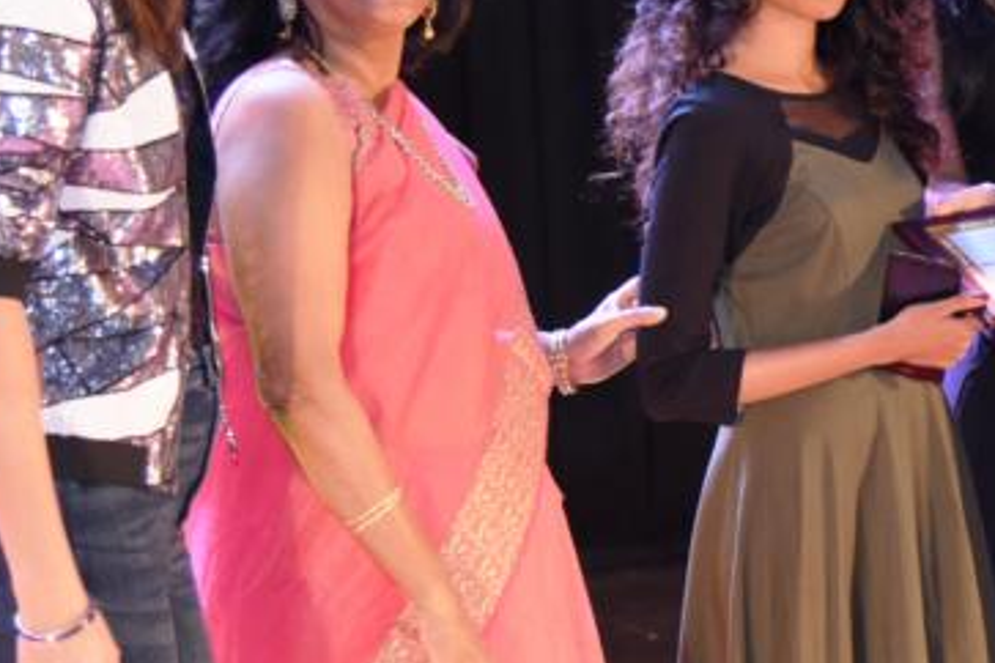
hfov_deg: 13.2
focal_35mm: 152
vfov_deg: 9.0
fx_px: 4201
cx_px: 1118
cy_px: 248
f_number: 4
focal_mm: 46
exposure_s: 1/100
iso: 1600
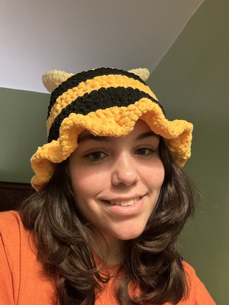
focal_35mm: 30
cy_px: 152
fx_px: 265
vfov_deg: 60.0
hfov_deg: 46.8
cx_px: 114
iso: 320
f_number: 1.9
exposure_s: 1/30
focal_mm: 2.69
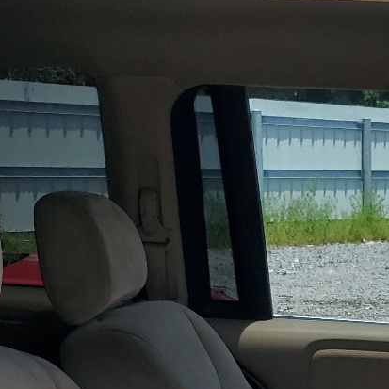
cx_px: 466
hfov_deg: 18.5
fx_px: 1132
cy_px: 560
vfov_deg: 17.7
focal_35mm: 89
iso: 50
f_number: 1.5
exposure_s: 1/1429
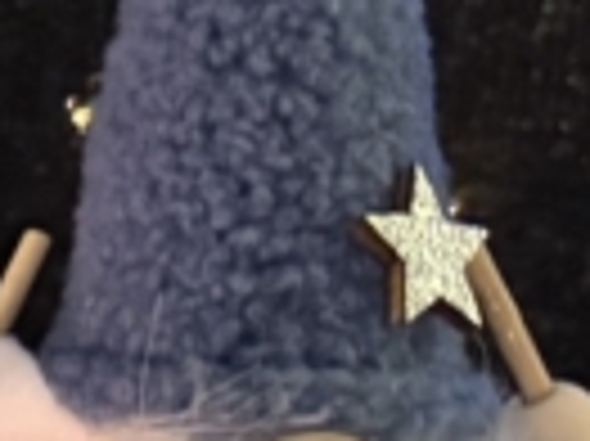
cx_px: -1189
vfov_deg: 7.6
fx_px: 3218
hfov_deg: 8.7
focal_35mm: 189
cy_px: 794
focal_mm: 6.76
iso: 1000
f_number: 1.78
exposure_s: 1/28
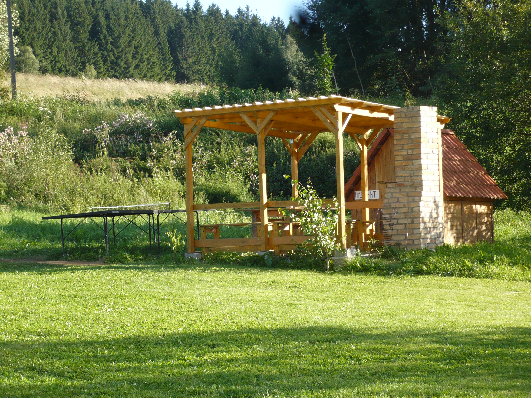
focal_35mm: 105
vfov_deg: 14.1
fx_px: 1611
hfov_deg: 18.7
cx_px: 266
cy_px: 199
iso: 100
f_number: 5
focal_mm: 17.4
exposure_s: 1/125
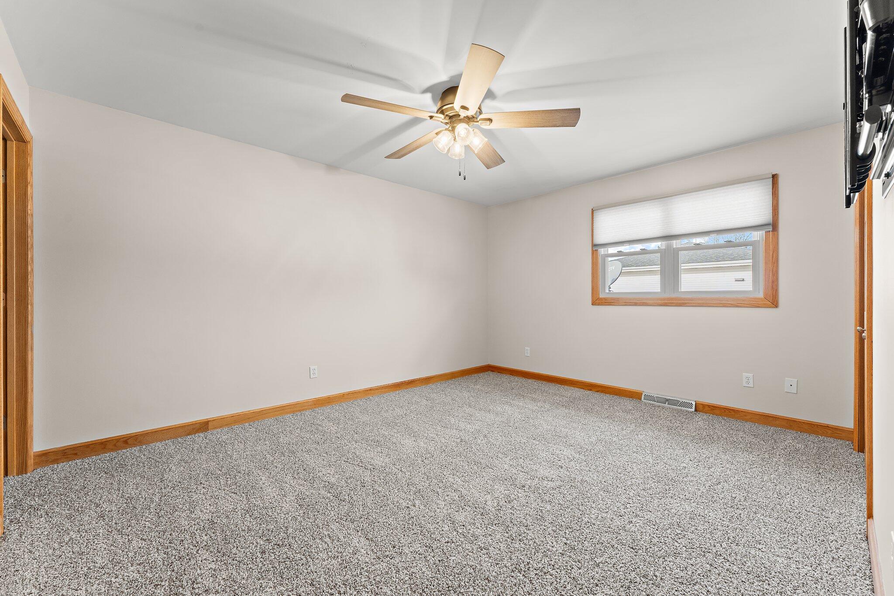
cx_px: 447
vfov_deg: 81.2
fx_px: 348
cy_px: 298
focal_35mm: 14
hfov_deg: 104.3
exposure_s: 1.3
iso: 320
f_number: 9
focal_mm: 14
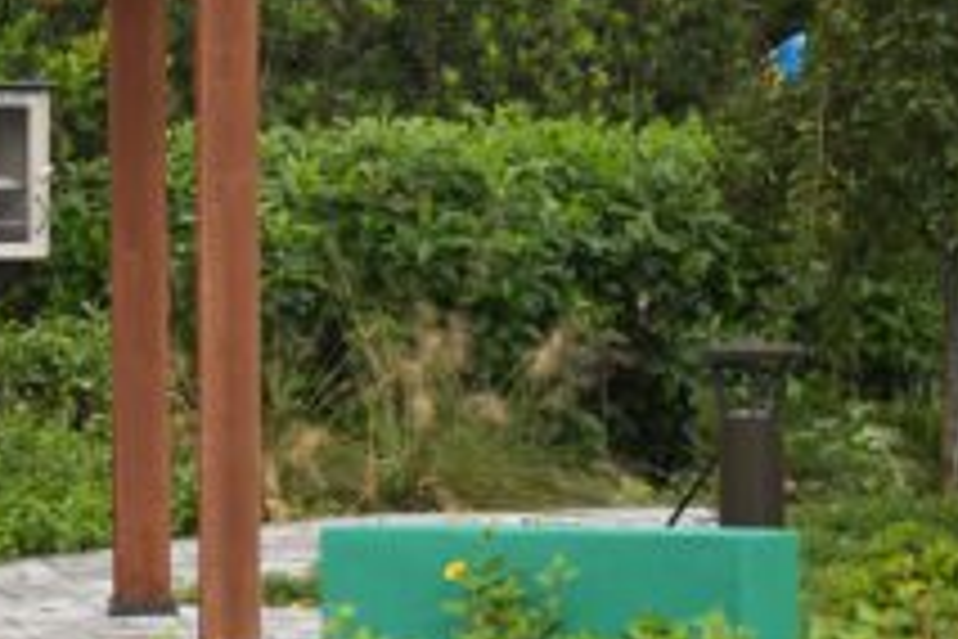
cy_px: 14
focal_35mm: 379
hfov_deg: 5.4
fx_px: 10085
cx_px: -67
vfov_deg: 3.6
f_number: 3.5
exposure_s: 1/200
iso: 100
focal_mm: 105
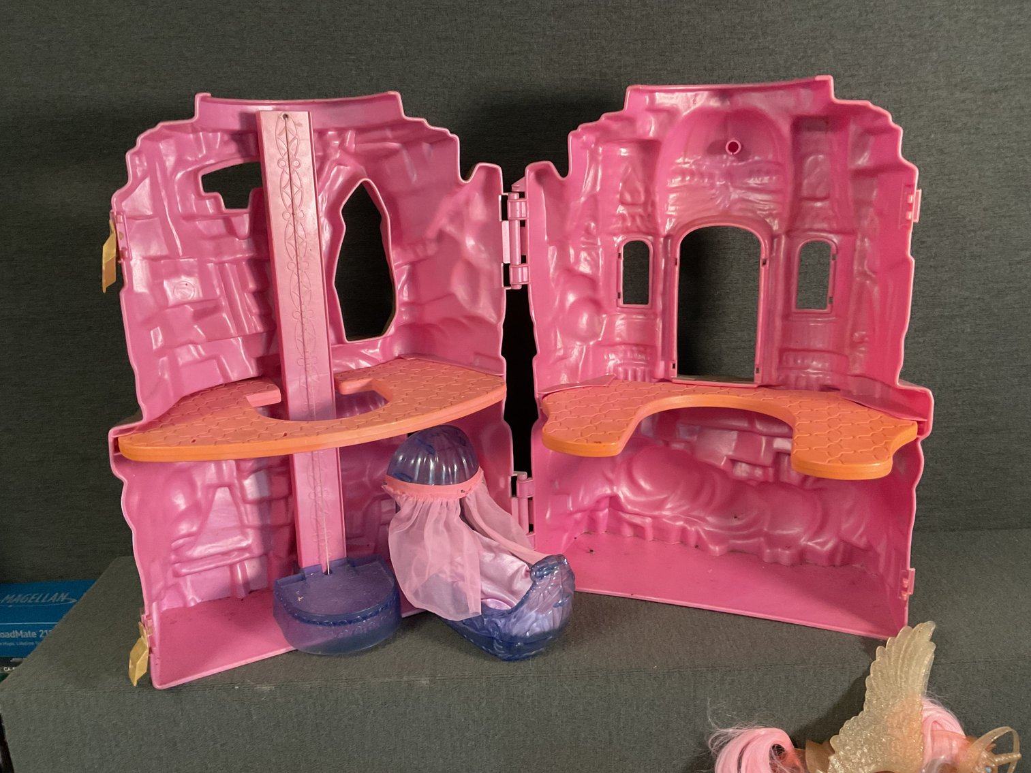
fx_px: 864
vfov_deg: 48.2
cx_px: 516
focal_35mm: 29
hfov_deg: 61.7
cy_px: 386
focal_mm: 3
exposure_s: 1/50
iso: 200
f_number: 1.8
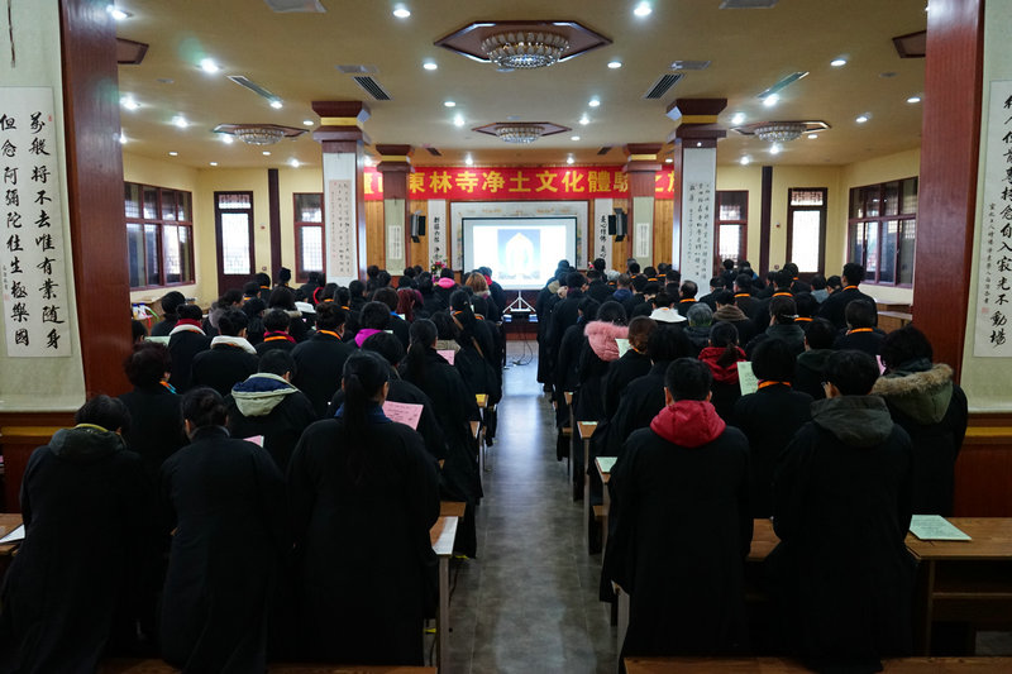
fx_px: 787
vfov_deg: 46.4
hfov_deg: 65.5
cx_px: 506
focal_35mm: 28
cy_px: 337
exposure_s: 1/50
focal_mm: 28
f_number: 3.5
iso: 3200
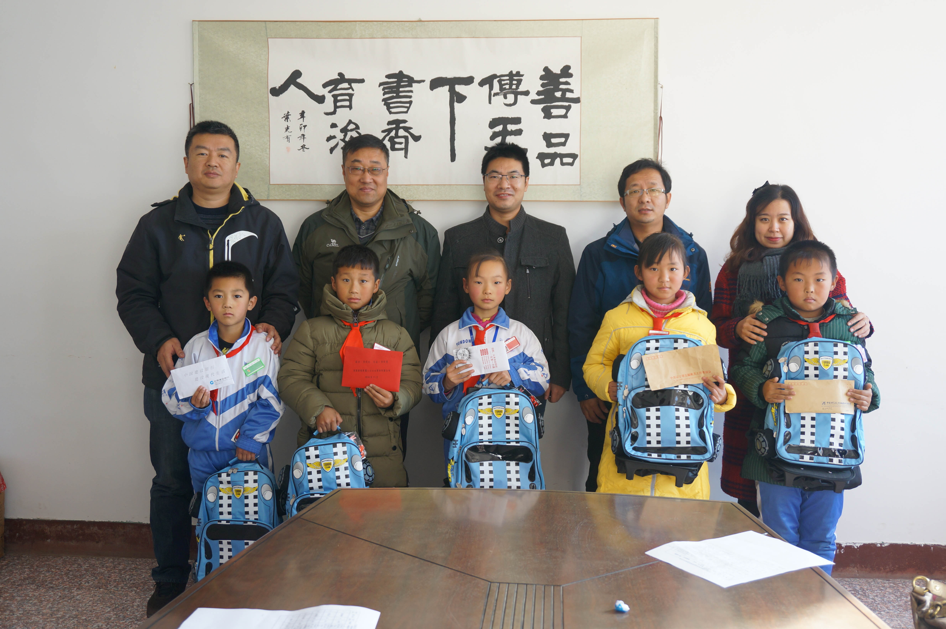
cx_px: 473
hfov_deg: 57.3
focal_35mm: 33
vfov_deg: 39.9
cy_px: 314
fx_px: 866
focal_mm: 22
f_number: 4
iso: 320
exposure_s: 1/60
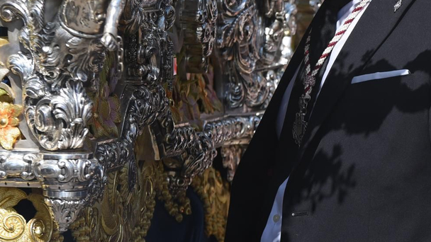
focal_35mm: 386
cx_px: 369
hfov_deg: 5.6
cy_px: -4
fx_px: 4411
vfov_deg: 3.1
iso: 160
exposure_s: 1/800
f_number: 4.5
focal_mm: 140
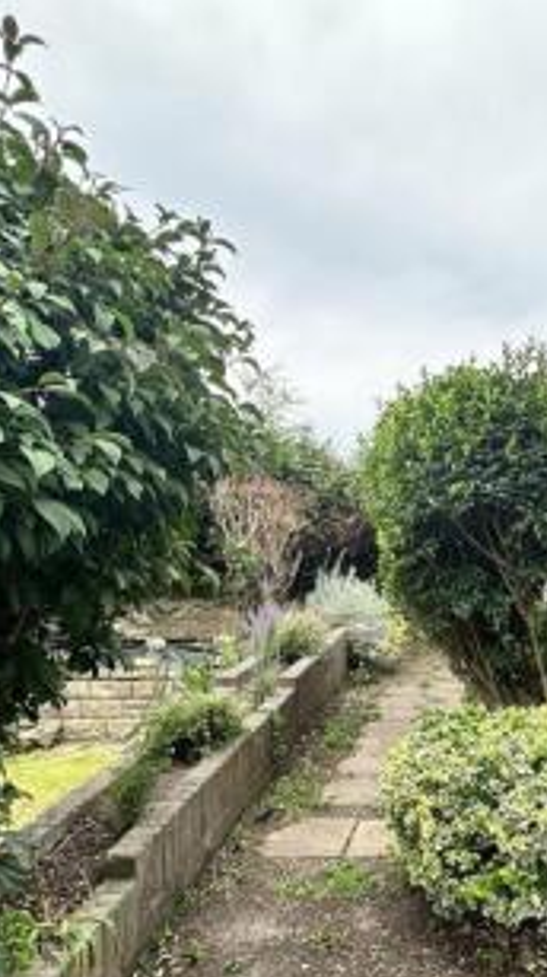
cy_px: 587
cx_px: 539
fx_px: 750
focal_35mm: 29
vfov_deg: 65.5
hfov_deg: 36.3
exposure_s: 1/363
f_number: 2.2
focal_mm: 2.22
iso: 40
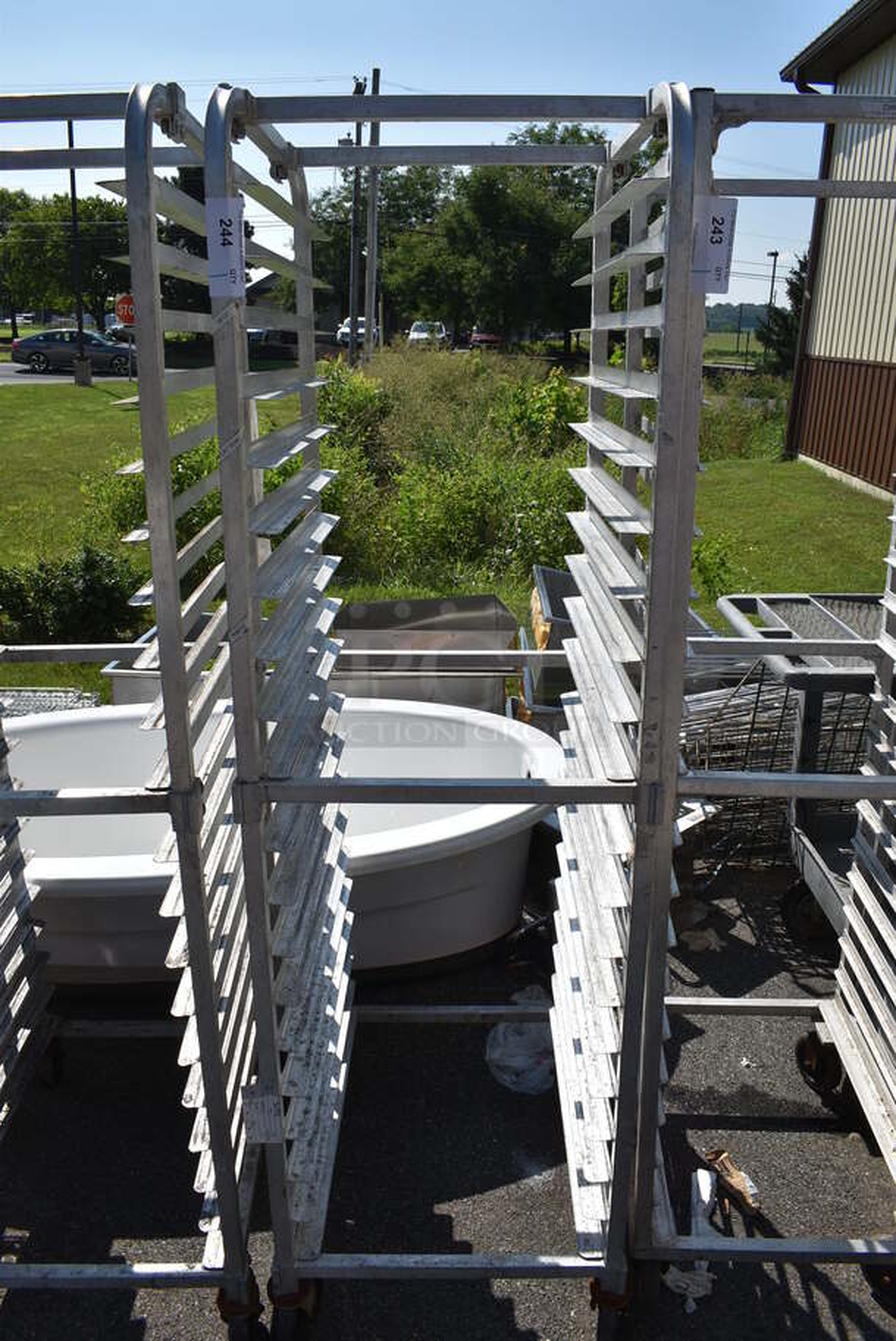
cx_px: 448
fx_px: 1006
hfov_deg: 48.0
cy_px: 670
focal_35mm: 27
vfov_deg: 67.3
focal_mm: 18
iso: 100
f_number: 10
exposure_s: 1/400
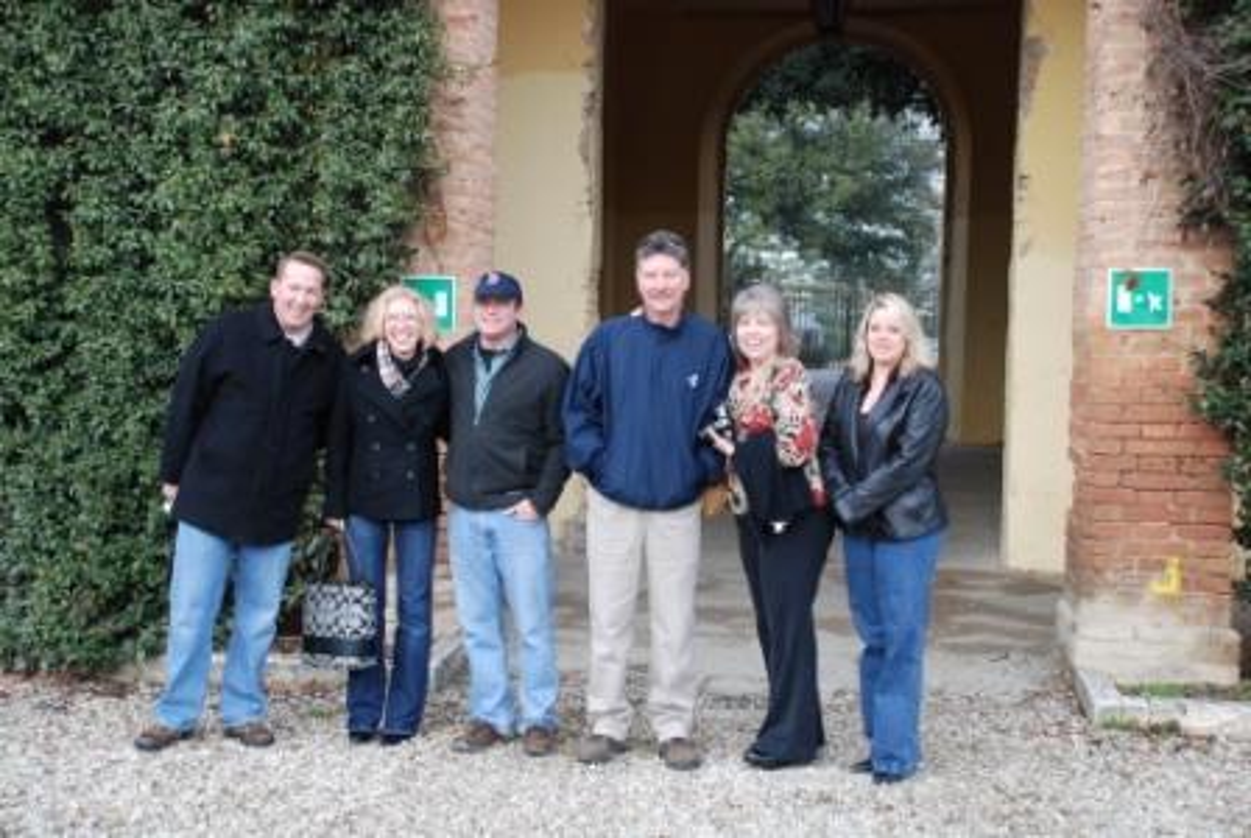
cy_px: 419
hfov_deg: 41.1
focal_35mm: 48
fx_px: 1670
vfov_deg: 28.2
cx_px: 626
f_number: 4.2
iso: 200
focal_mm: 32
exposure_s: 1/60
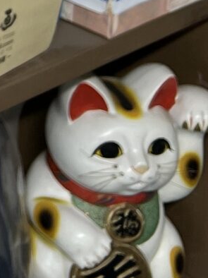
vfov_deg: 10.4
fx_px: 1355
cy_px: -355
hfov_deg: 7.9
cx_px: -345
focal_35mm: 169
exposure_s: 1/100
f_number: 1.5
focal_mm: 5.7
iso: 40
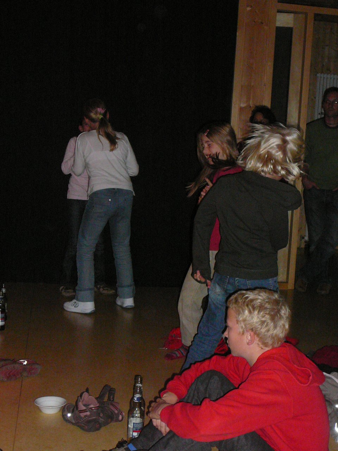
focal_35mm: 55
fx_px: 716
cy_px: 226
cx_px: 169
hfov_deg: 26.6
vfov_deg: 34.9
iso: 400
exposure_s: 1/30
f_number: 3.5
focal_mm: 8.2
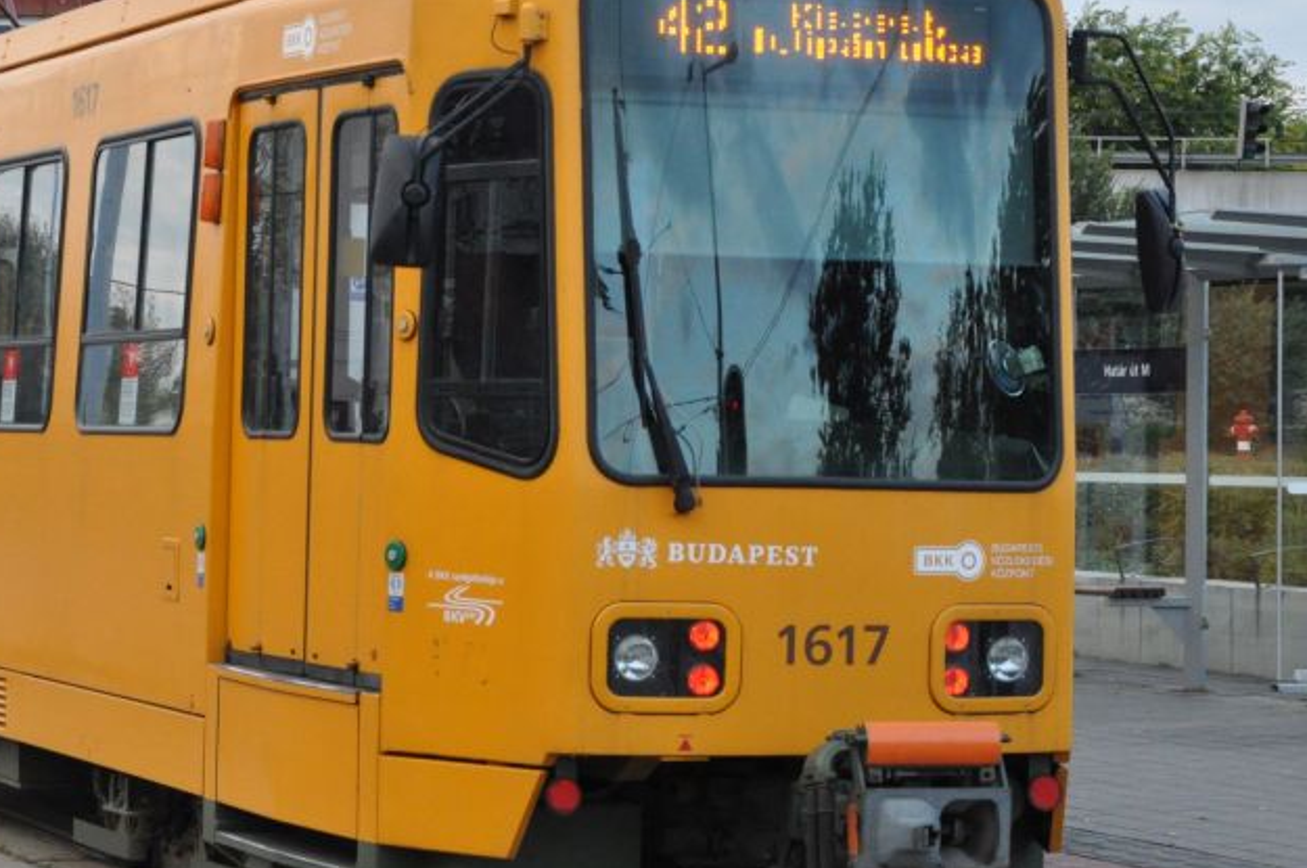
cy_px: 335
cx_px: 322
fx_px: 3916
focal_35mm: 108
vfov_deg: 12.6
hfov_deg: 18.8
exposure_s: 1/500
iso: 1600
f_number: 4.8
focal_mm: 42
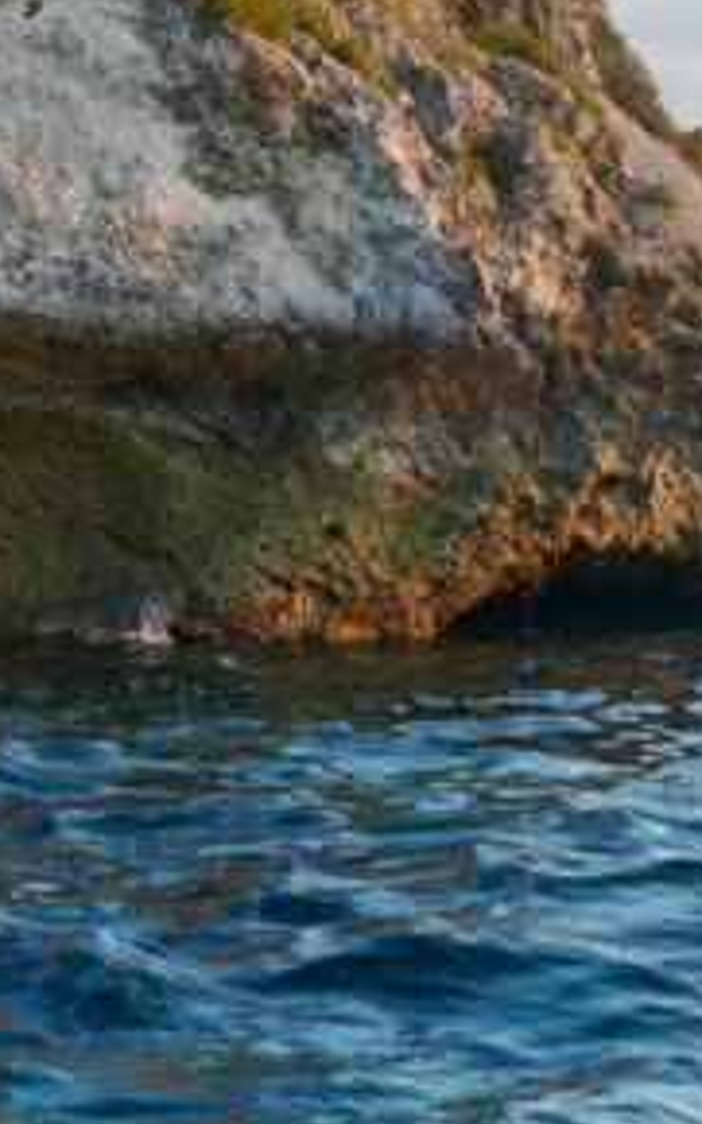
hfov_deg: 8.0
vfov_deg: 12.6
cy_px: -188
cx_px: -19
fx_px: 4964
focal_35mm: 162
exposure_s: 1/80
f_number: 5
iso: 100
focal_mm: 45
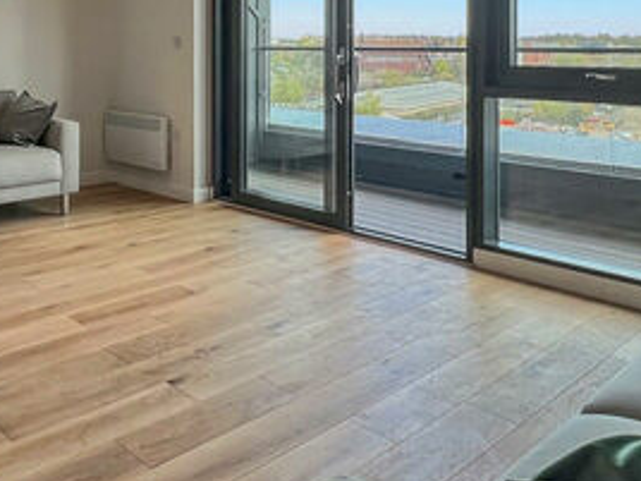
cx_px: 285
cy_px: 71
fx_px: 630
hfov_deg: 53.8
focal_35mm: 34
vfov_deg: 39.5
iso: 32
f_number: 1.8
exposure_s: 1/222
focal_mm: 1.57
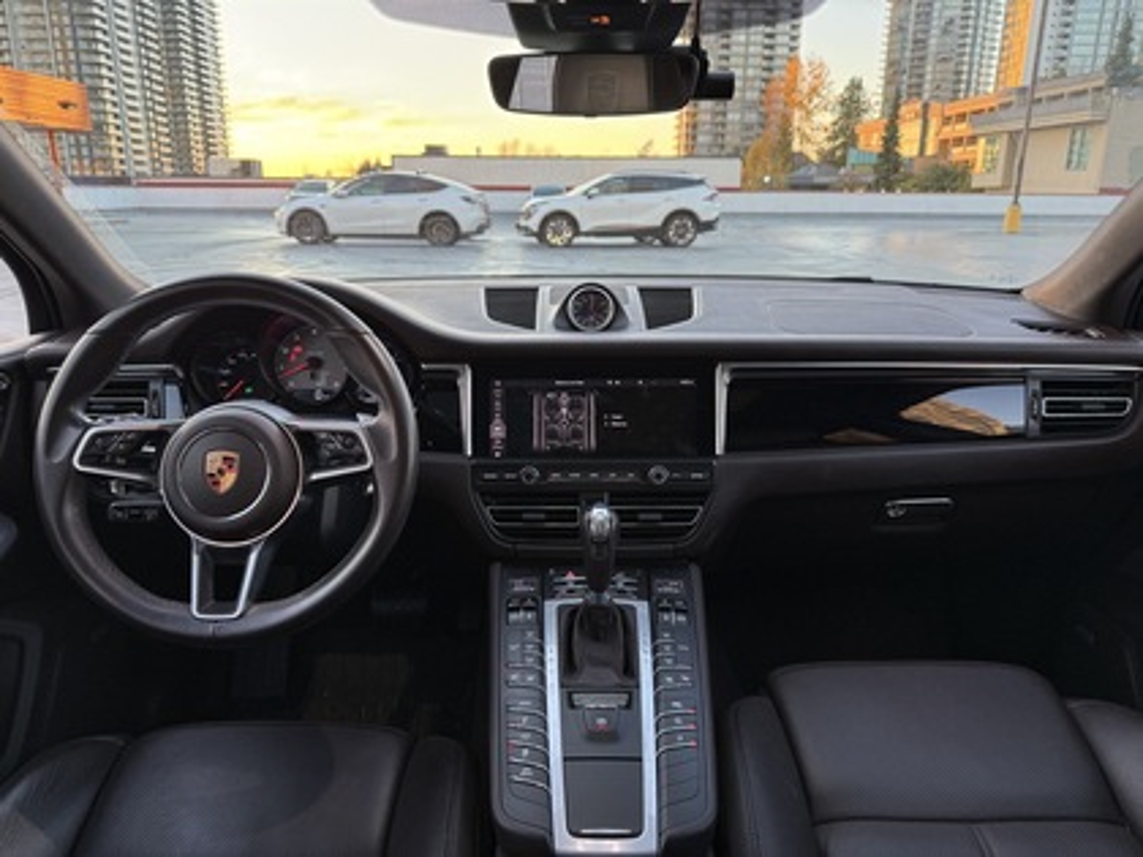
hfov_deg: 71.6
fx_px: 792
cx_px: 572
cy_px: 428
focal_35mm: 24
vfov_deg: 56.8
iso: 160
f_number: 1.78
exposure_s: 1/121
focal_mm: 6.76
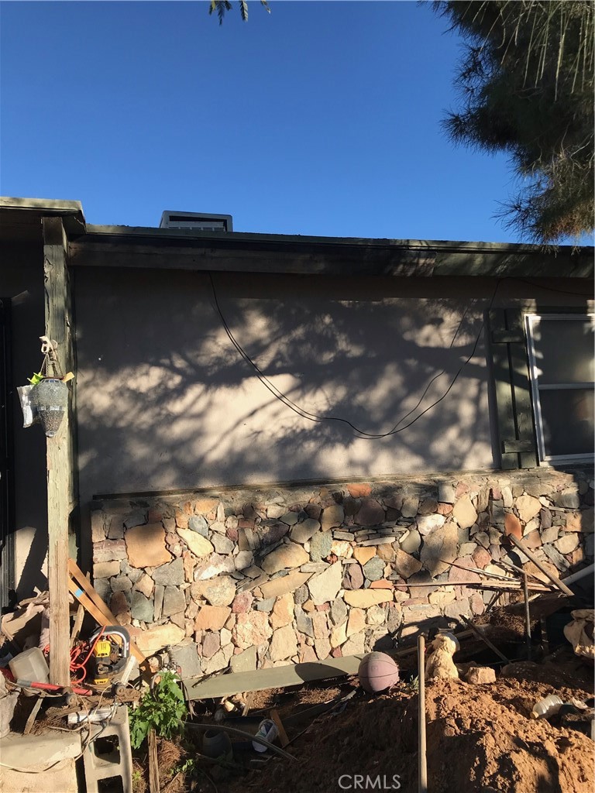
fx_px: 642
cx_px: 298
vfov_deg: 63.4
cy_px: 396
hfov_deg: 49.7
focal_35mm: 28
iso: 20
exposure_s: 1/1473
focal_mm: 3.99
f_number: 1.8
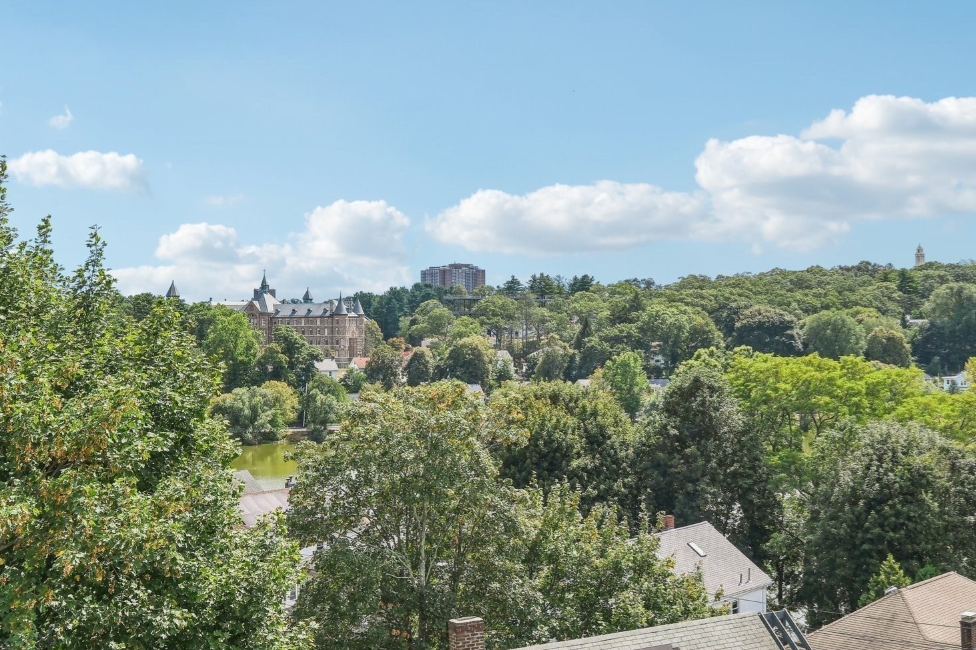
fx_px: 1138
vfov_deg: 31.8
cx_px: 517
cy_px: 283
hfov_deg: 46.4
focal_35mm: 42
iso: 320
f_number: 5.6
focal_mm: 20
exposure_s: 1/1100
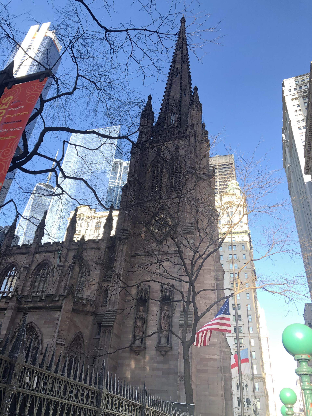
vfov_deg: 63.4
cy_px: 208
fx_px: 336
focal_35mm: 28
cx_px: 156
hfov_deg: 49.7
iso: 25
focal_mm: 3.99
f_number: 1.8
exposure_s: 1/120
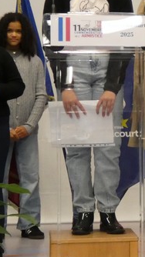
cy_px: 98
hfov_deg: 7.5
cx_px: 241
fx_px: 1086
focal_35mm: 159
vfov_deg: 13.5
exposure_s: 1/80
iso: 800
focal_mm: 10.8
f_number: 4.1
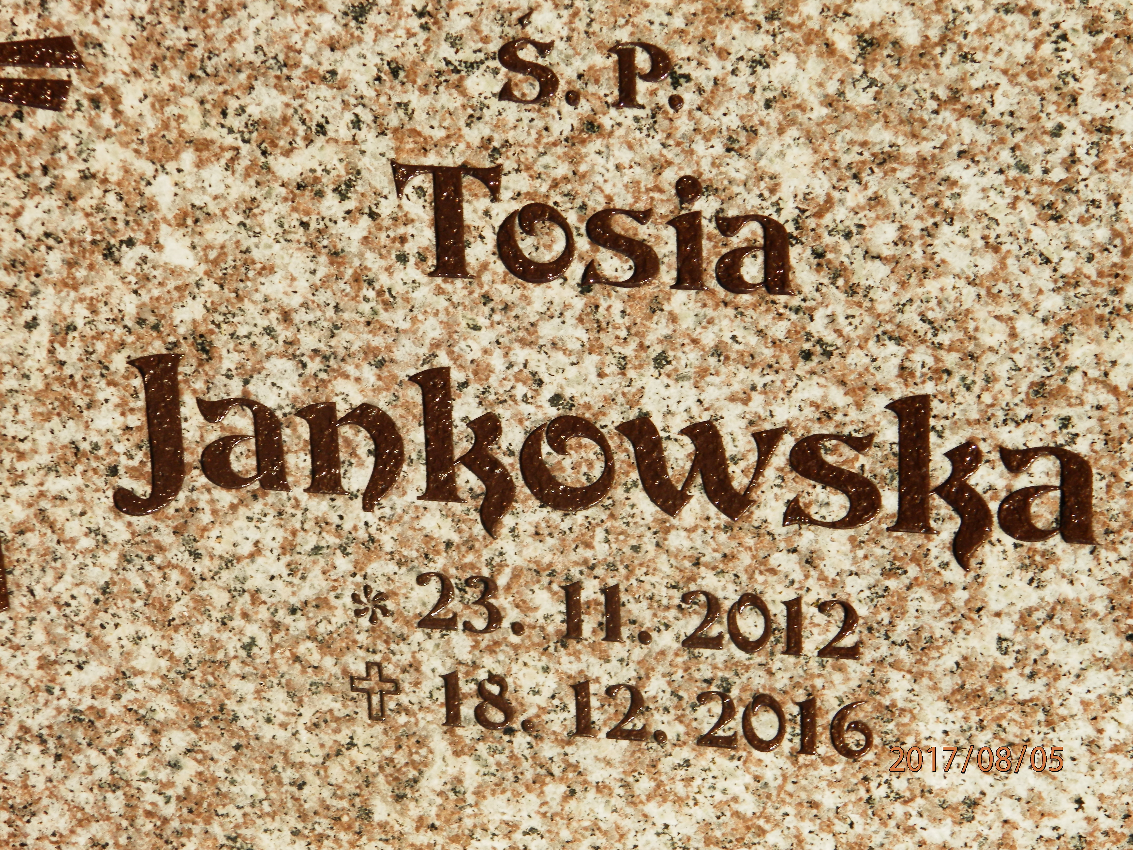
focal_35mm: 106
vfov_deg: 14.0
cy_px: 425
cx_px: 566
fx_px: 3469
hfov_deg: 18.5
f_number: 12.6
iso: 80
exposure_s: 1/60
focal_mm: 19
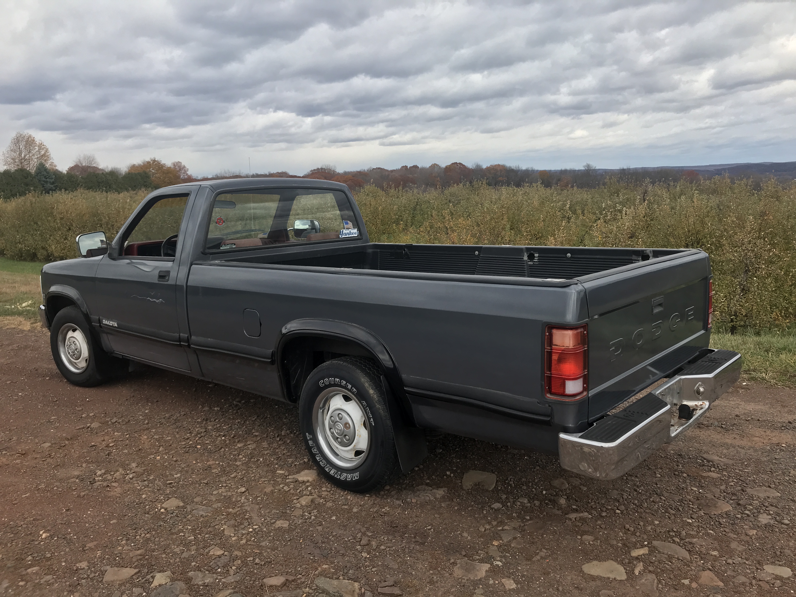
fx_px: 644
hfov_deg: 63.4
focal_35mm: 28
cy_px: 298
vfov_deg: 49.7
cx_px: 398
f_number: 1.8
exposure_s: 1/903
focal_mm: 3.99
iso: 20
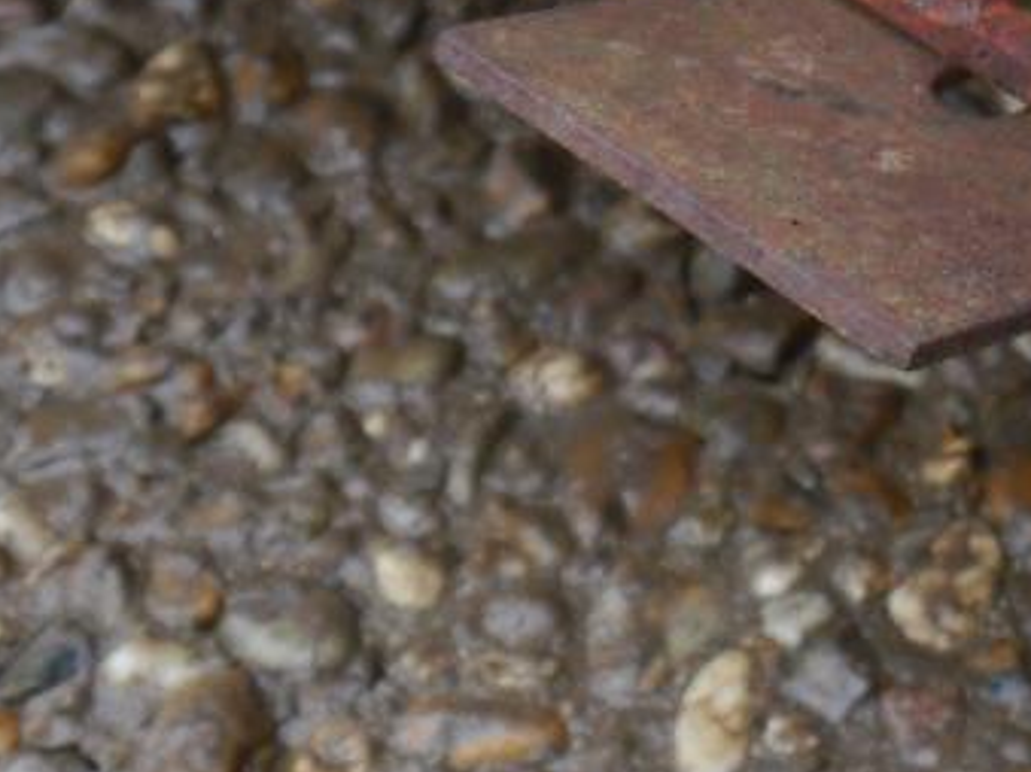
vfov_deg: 10.2
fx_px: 4317
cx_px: 1381
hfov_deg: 13.1
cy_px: 298
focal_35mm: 145
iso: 200
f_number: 4.5
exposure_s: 1/60
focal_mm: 24
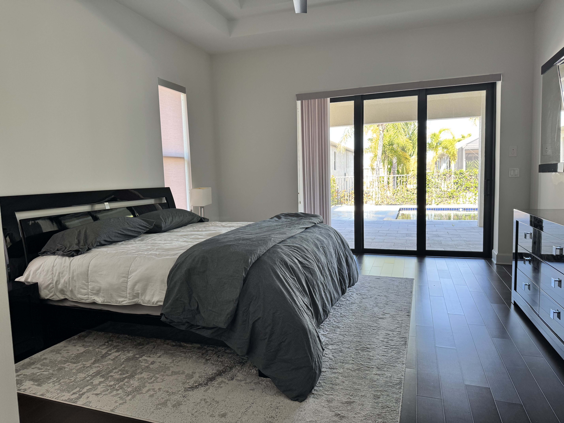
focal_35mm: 24
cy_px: 212
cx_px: 282
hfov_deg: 71.6
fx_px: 391
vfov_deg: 56.8
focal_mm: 6.76
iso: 100
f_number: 1.78
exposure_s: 1/120
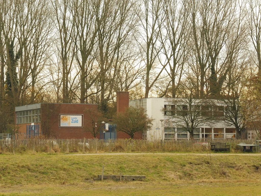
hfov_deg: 17.1
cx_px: 130
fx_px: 867
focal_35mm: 115
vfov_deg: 12.9
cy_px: 98
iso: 160
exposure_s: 1/60
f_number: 5.3
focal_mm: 20.6
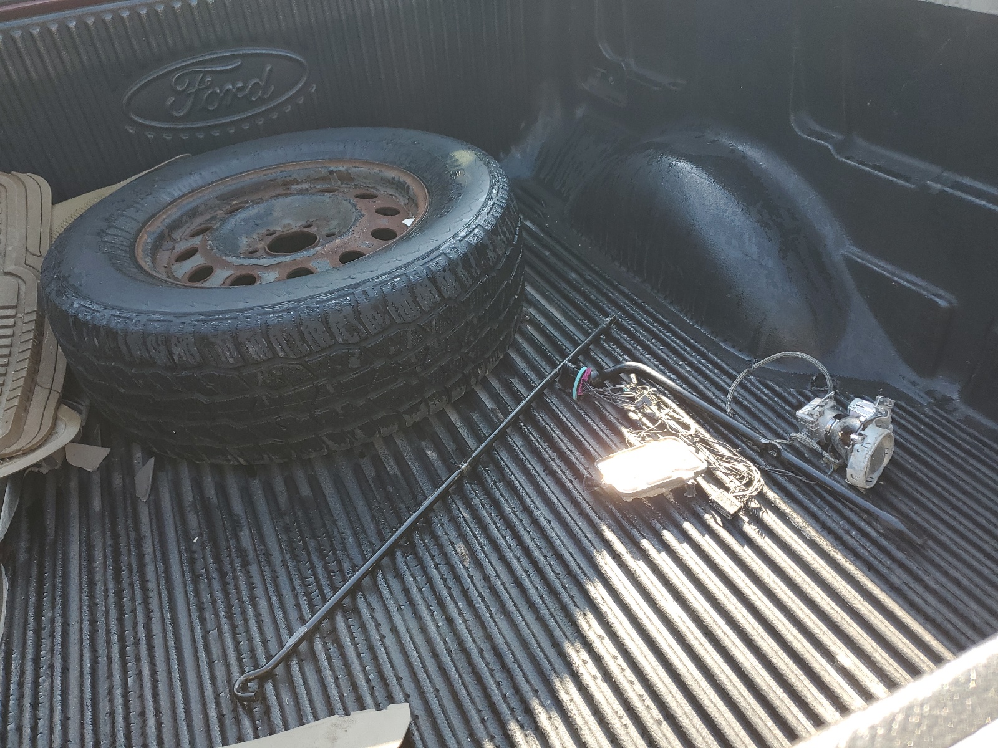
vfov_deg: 53.1
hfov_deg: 67.3
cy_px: 374
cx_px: 499
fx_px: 750
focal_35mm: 26
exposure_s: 1/270
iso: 50
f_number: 1.5
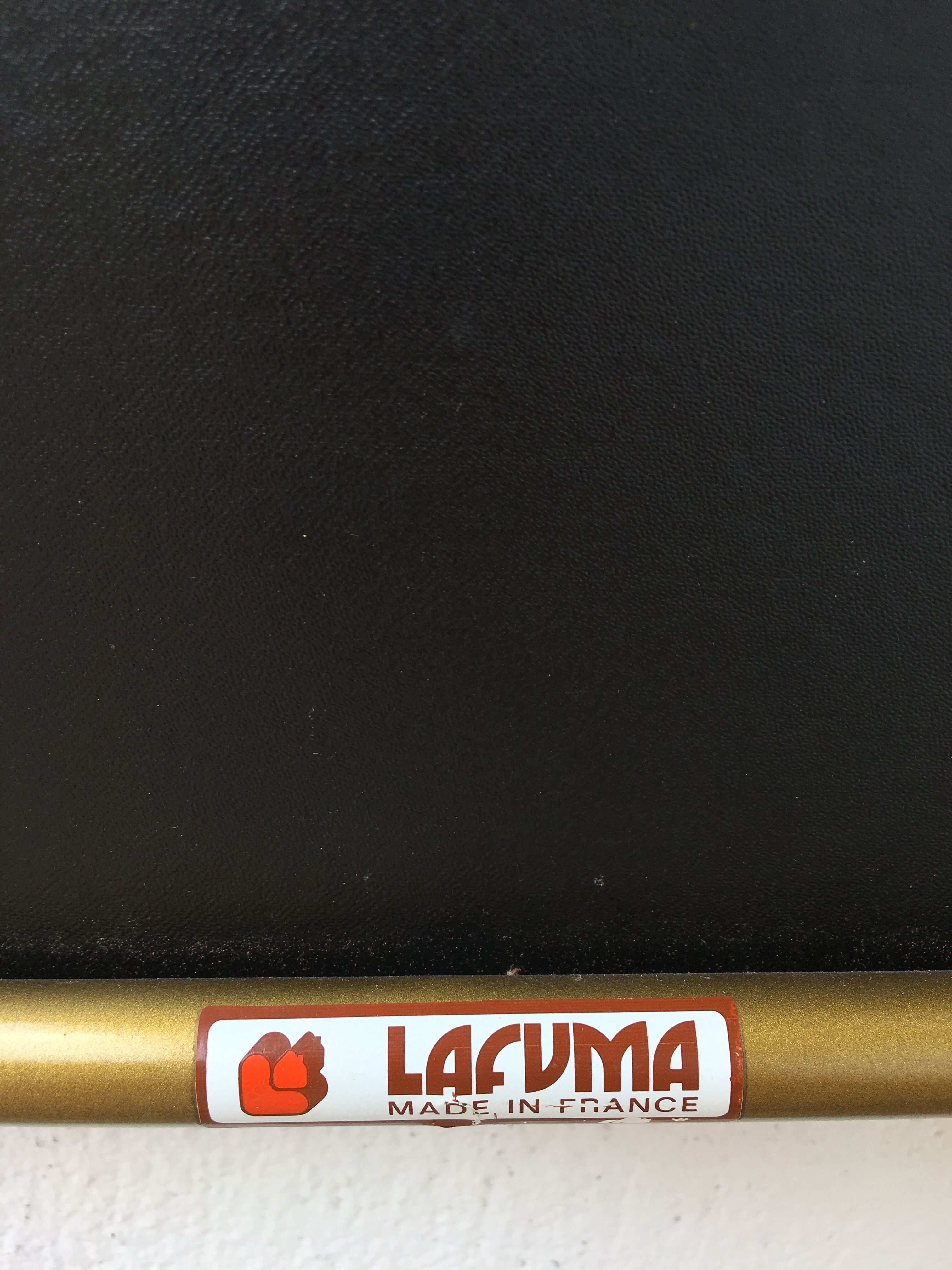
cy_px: 635
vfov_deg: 61.7
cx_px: 476
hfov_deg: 48.2
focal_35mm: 29
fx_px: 1063
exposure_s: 1/388
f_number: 2.2
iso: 25
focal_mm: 4.15
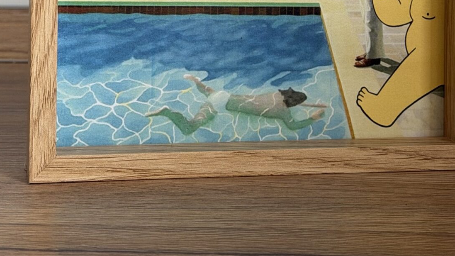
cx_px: 274
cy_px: -124
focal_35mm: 122
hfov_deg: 17.6
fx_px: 1472
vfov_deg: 9.7
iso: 100
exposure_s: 1/62
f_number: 1.78
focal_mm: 6.76
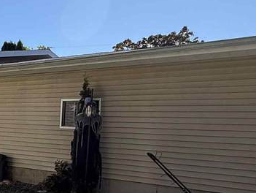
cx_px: 4
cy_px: 142
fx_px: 378
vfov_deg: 28.2
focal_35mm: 51
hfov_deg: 34.3
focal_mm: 2.22
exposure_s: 1/1312
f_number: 2.2
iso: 50
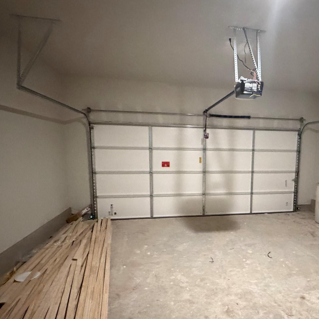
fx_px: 250
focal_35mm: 24
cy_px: 182
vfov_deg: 64.7
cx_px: 220
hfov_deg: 62.9
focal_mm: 2.22
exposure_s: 1/40
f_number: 2.2
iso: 1250
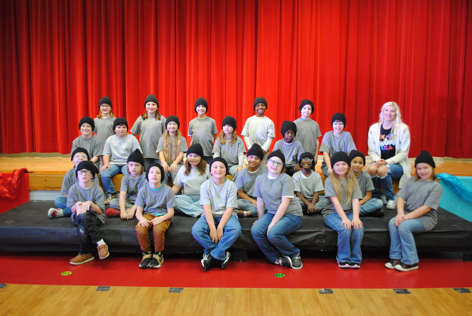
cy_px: 158
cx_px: 236
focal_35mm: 33
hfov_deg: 57.2
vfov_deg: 40.1
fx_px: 433
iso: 900
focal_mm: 22
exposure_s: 1/30
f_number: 3.8
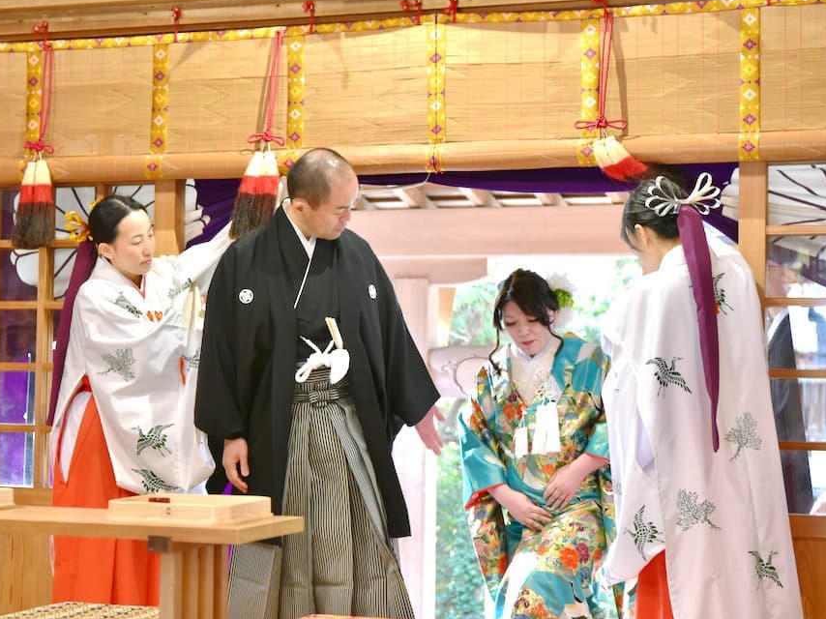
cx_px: 360
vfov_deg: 20.2
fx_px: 1741
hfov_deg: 26.7
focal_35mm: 73
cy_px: 319
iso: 4000
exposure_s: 1/80
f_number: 5.6
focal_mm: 60
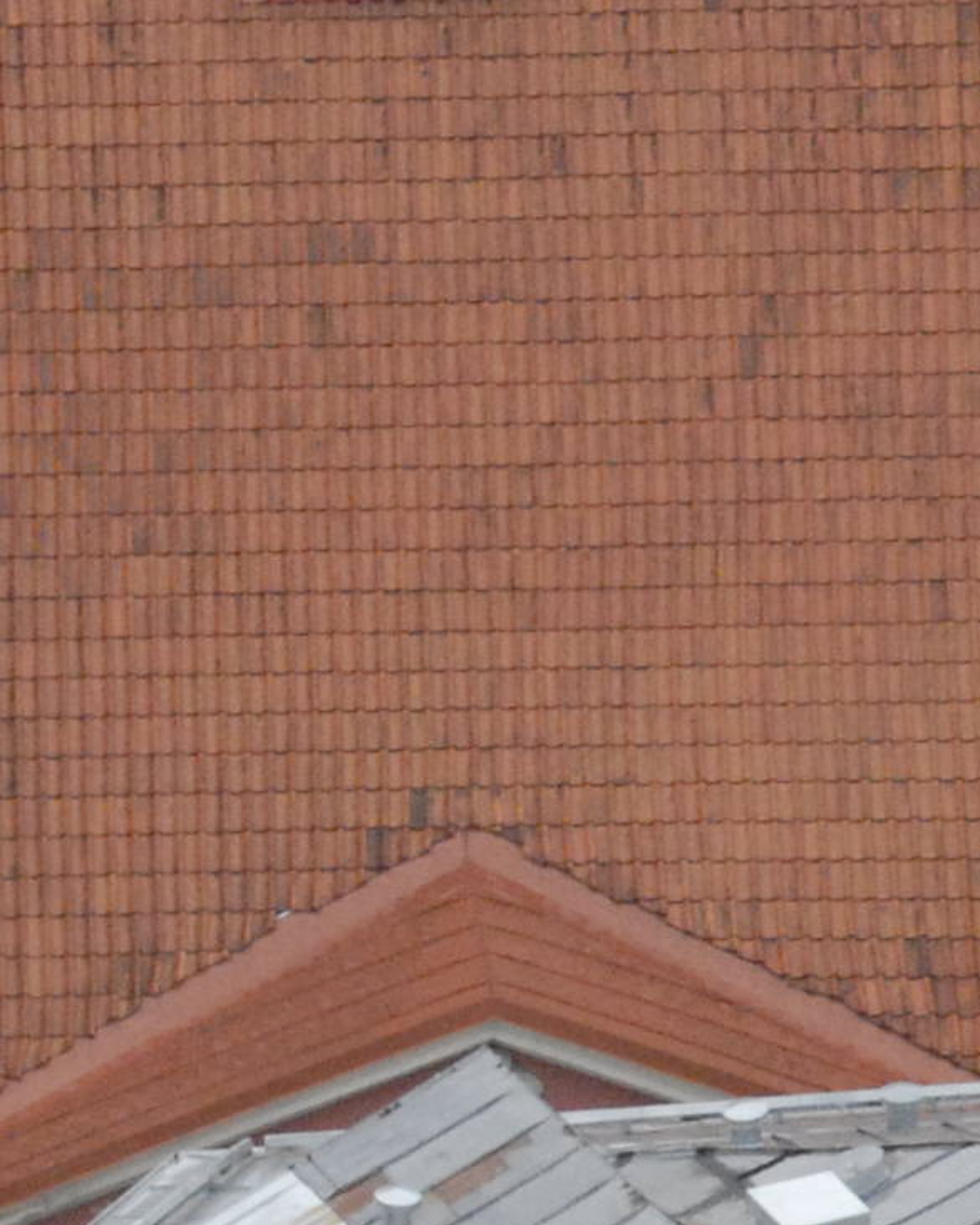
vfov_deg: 4.2
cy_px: 670
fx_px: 16783
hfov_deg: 3.3
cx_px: -1394
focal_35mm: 463
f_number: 11
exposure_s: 1/500
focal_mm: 62
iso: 1600
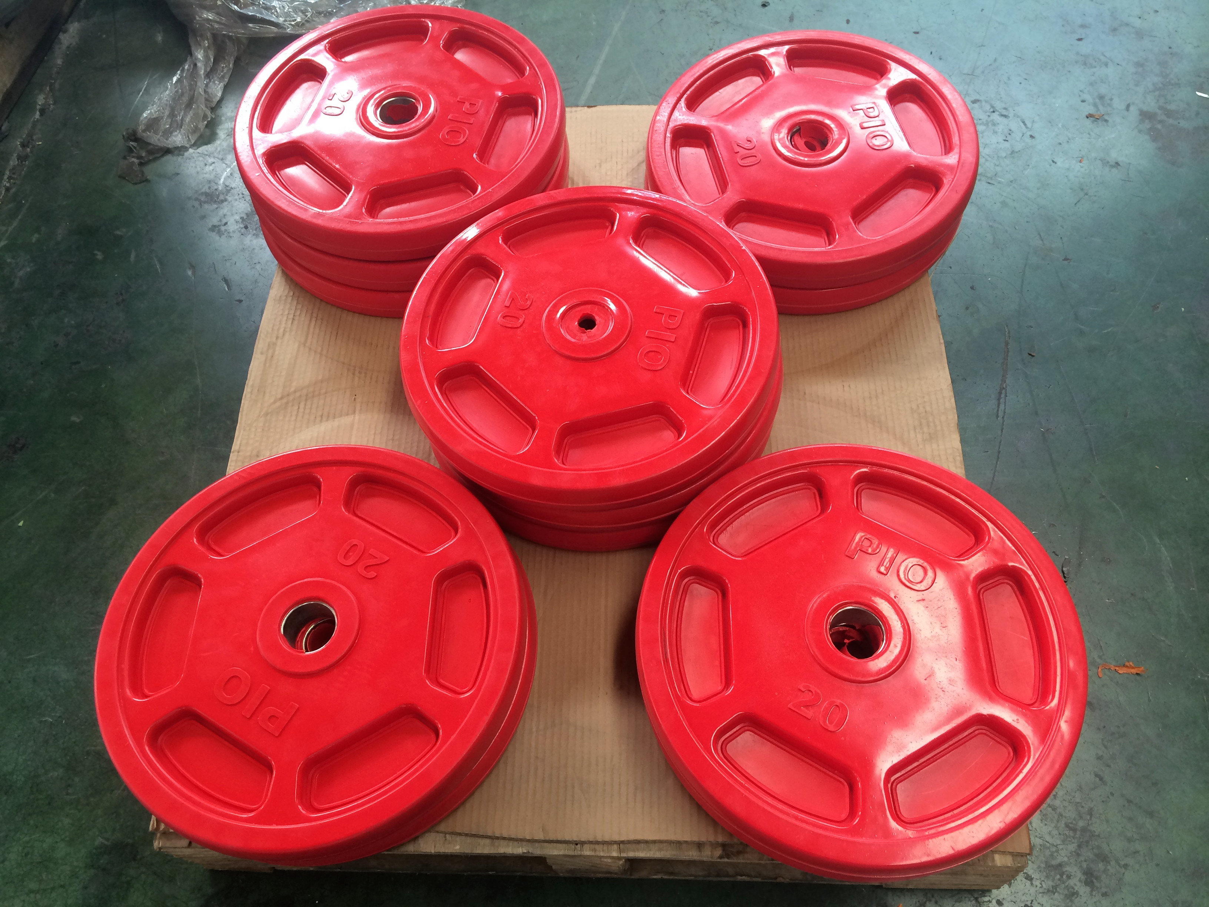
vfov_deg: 46.8
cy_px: 454
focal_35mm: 30
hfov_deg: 60.0
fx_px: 1048
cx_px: 604
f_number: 2.2
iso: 50
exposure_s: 1/30
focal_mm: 4.12
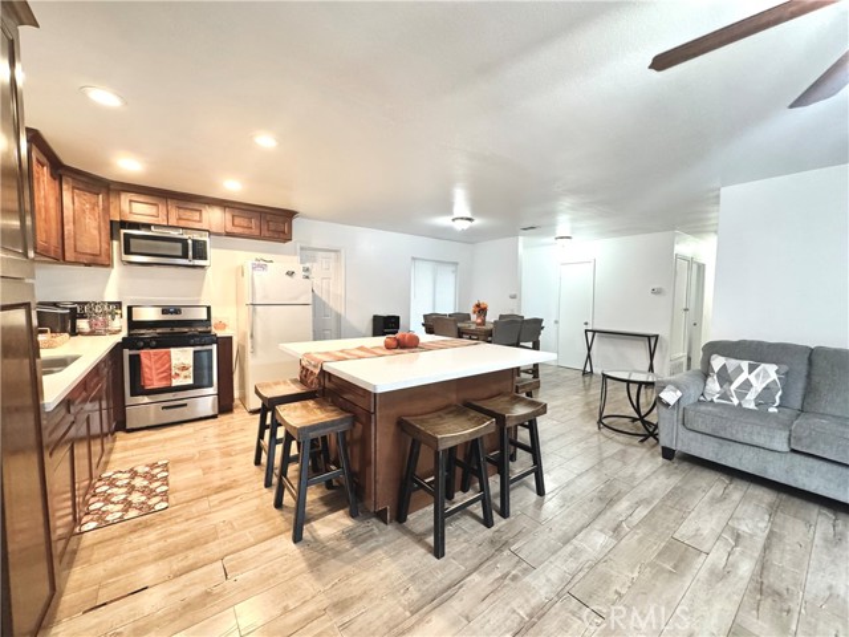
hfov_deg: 102.1
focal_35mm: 14
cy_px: 318
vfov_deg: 85.7
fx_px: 343
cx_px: 424
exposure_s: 1/60
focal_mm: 2.22
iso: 500
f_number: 2.2
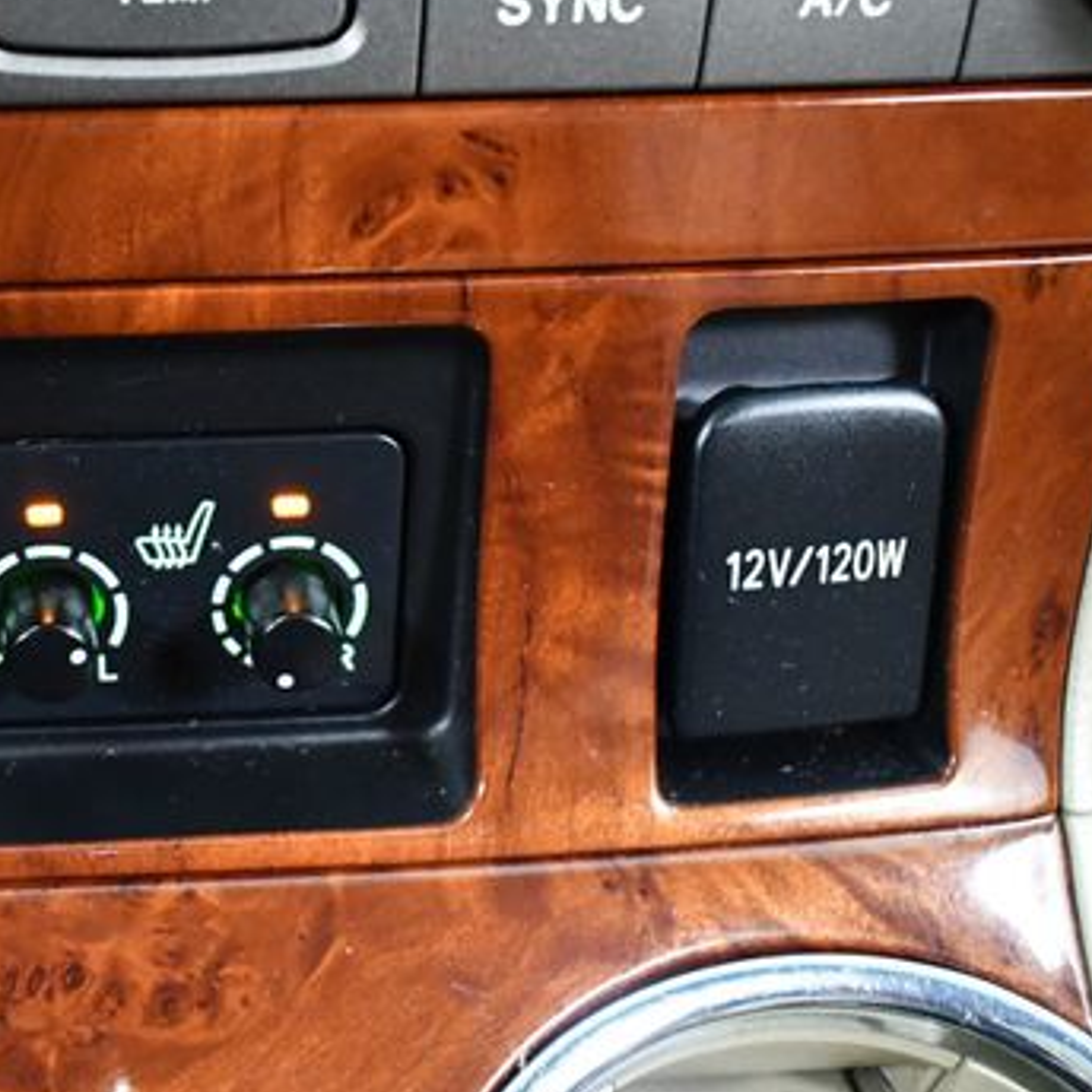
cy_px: 578
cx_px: 168
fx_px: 2034
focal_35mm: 57
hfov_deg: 29.1
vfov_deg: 30.0
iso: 5600
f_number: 3.5
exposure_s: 1/60
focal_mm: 18
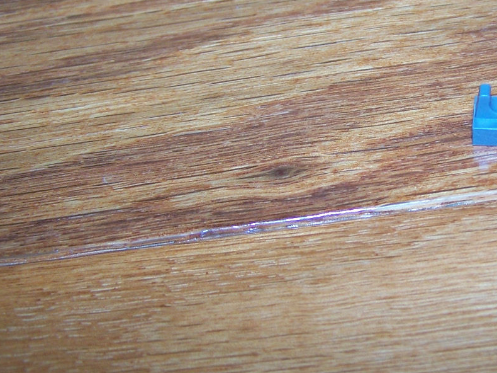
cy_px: 163
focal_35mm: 72
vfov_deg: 20.4
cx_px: 423
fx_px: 1033
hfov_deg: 26.4
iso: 80
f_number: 2.8
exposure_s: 1/60
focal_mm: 6.3
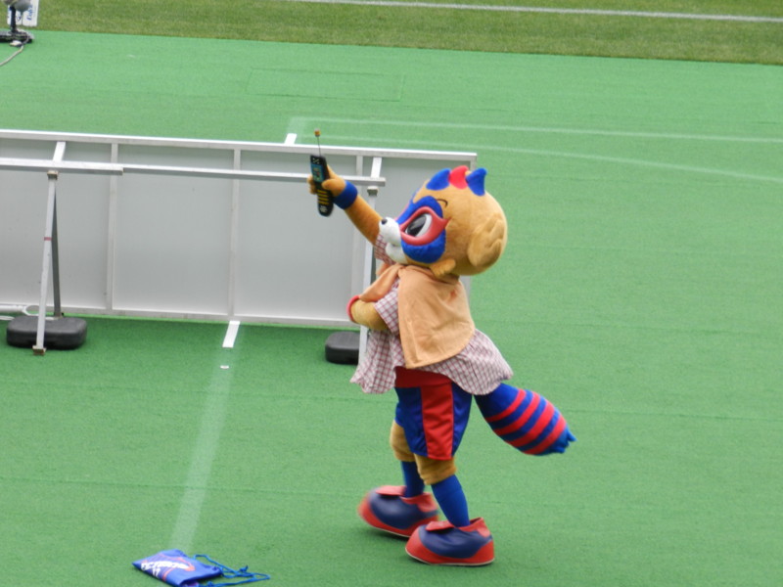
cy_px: 294
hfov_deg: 6.4
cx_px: 392
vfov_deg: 4.8
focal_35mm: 309
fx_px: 6989
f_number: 5.4
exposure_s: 1/100
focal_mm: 55
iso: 160
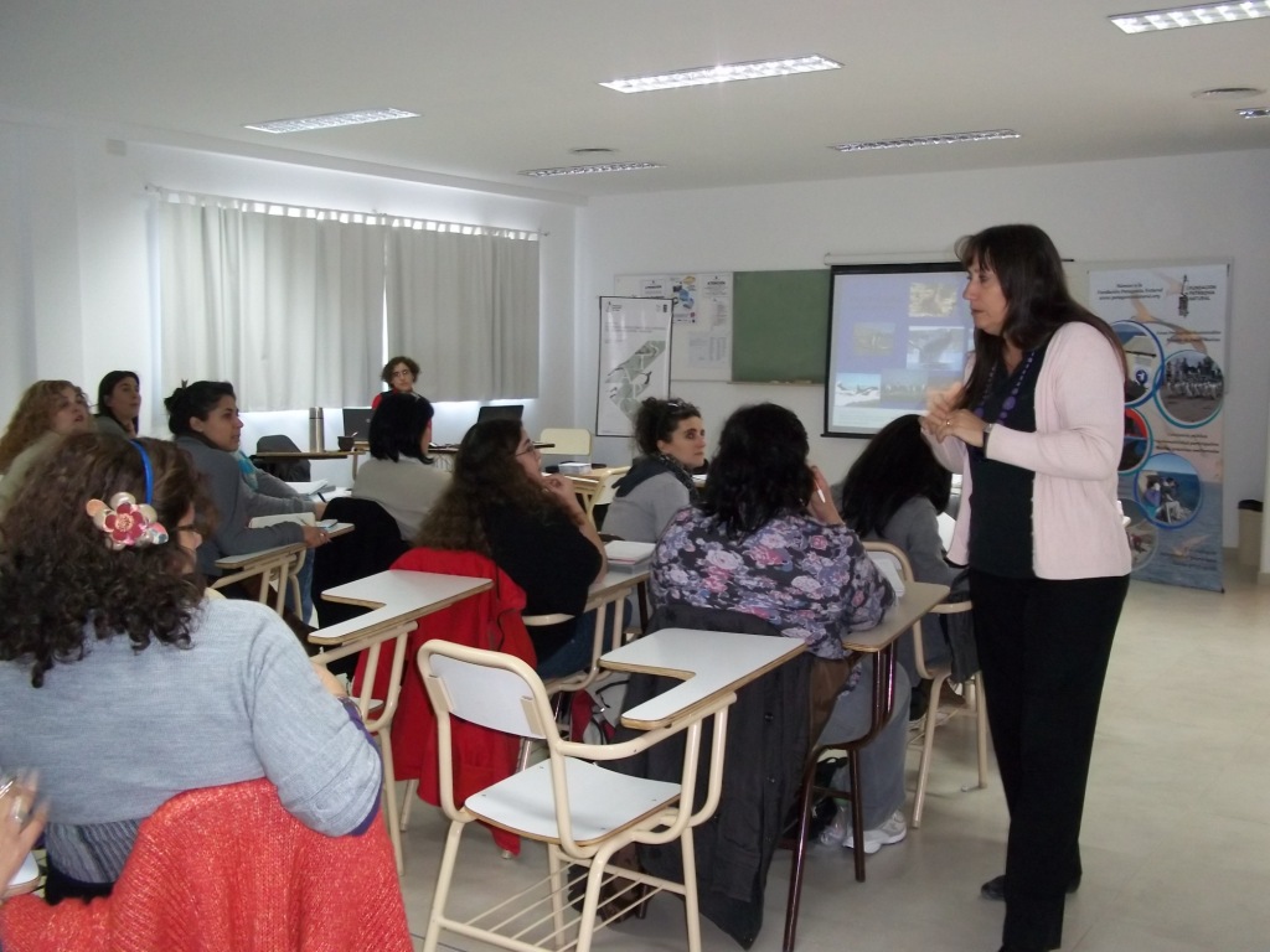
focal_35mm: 36
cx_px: 635
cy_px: 476
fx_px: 1321
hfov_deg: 51.4
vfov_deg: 39.7
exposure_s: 1/30
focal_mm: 6.5
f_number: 3.1
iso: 250
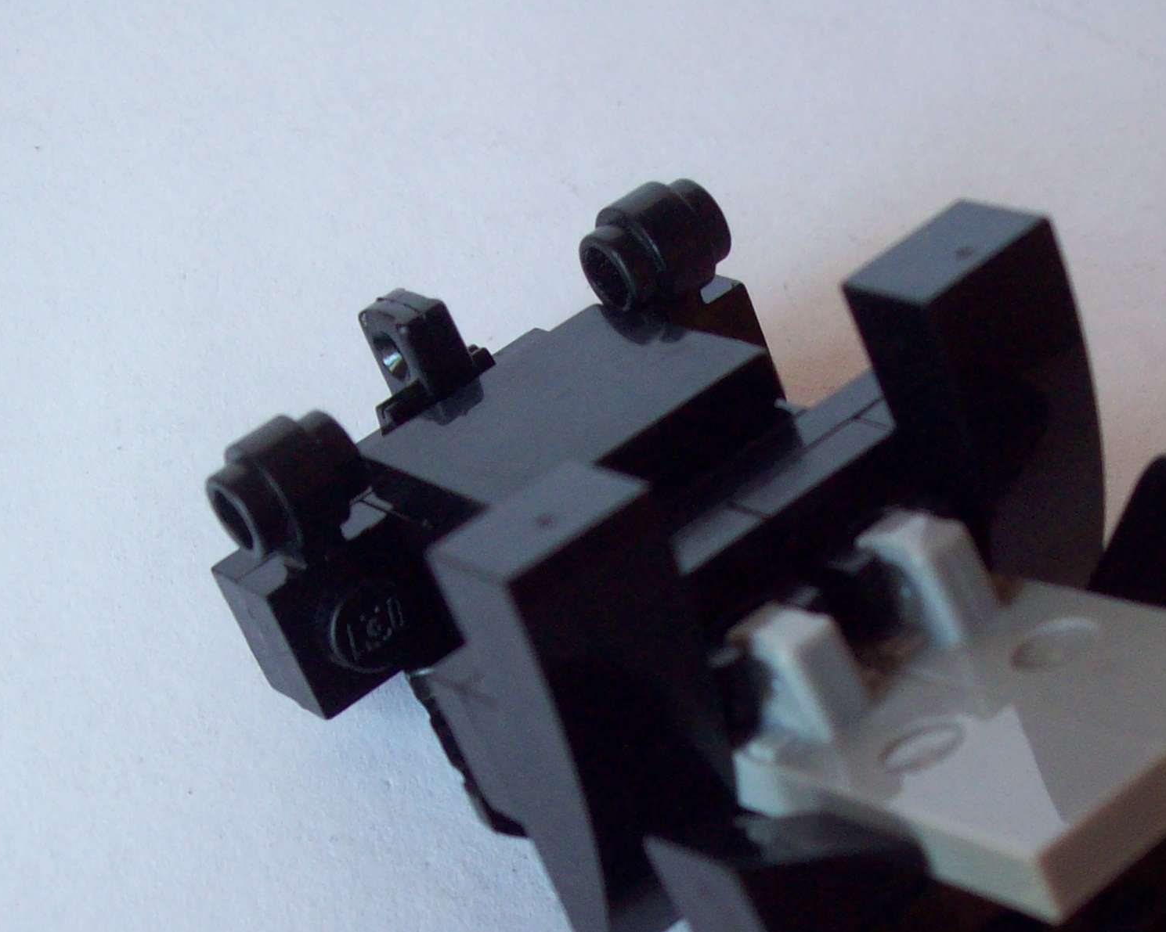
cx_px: 848
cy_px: 795
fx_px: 2899
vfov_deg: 18.1
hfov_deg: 22.6
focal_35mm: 84
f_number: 3
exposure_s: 1/73.6
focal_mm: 7.6
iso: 109
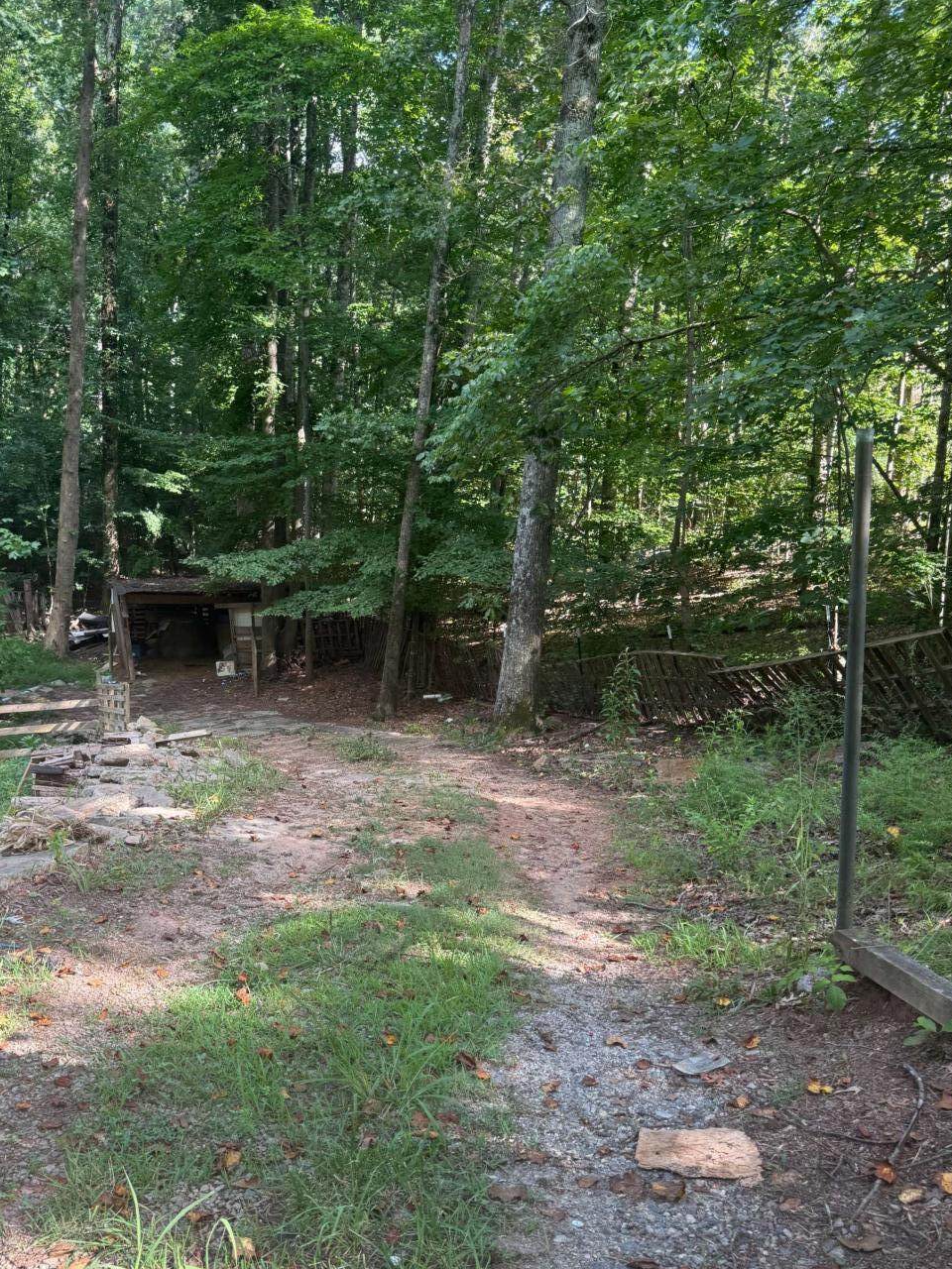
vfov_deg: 59.8
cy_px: 714
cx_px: 372
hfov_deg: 46.5
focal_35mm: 30
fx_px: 1100
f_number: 1.78
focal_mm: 6.76
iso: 100
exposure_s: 1/234
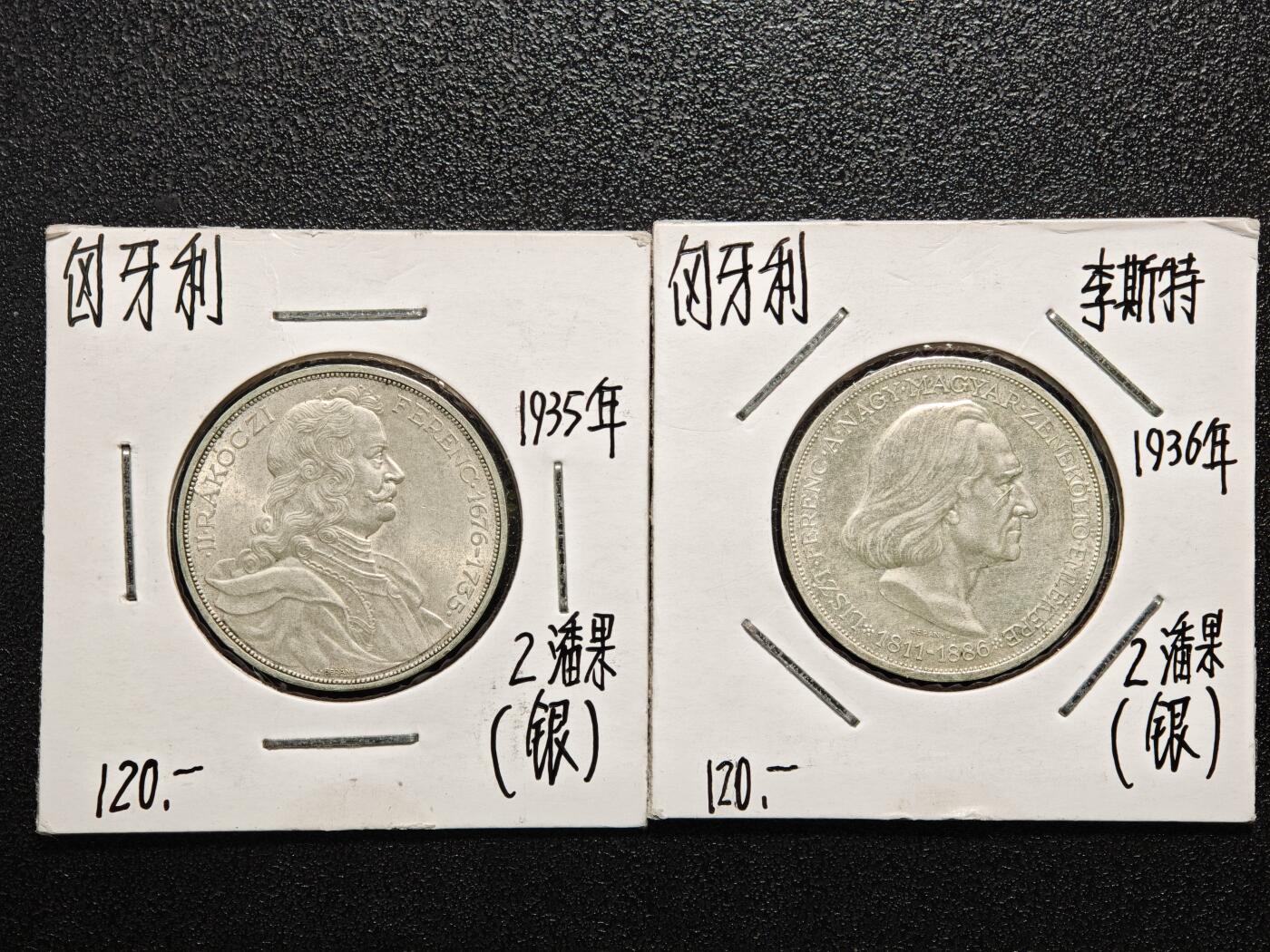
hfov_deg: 32.2
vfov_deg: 24.4
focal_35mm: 60
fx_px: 2201
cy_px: 476
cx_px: 635
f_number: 2
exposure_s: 1/107
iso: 640
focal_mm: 9
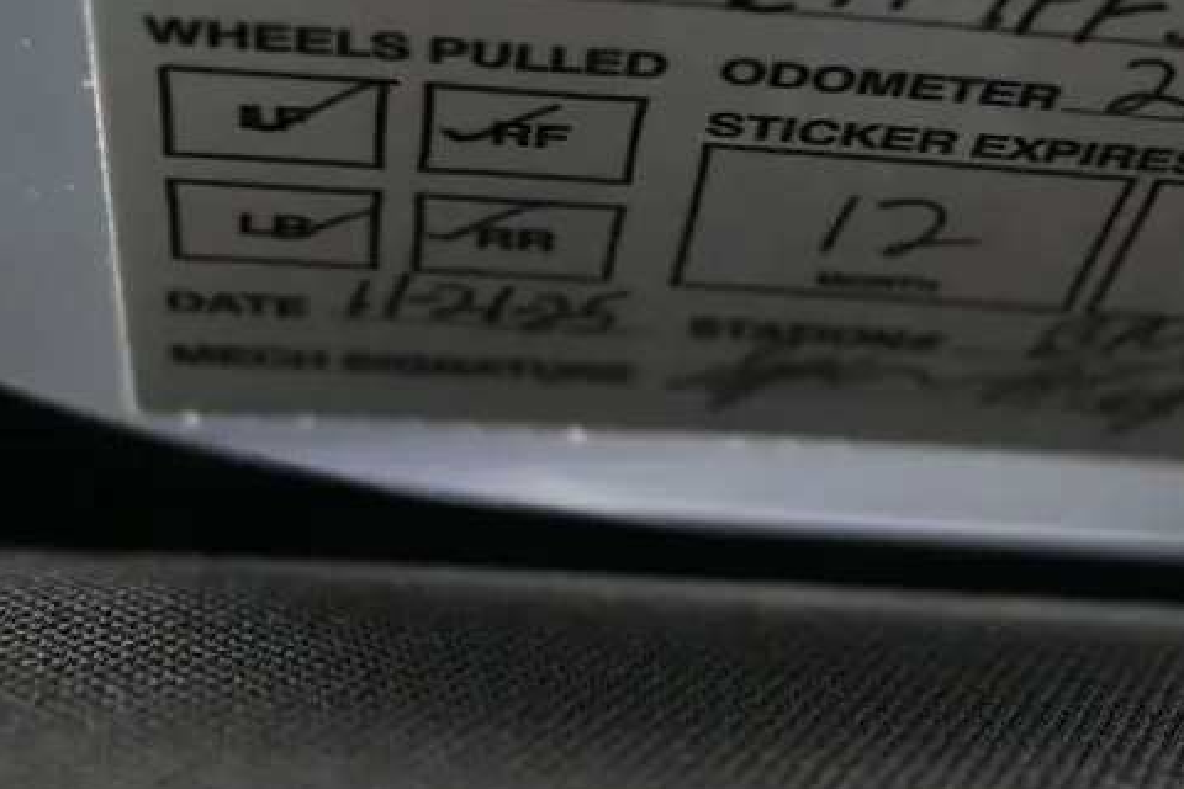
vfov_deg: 17.0
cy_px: 245
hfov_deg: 25.0
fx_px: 2633
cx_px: 903
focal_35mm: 80
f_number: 4.2
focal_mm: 25
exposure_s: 1/125
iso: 720
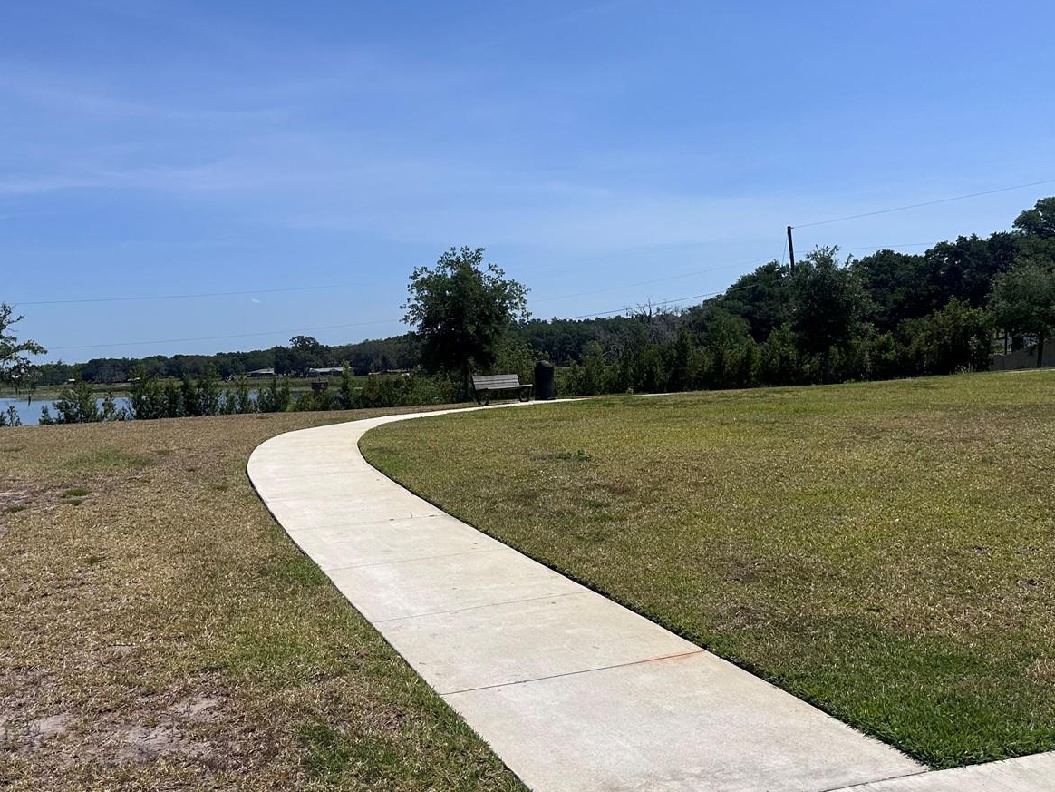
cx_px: 419
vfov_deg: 42.9
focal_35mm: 33
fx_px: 1006
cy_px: 345
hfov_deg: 54.9
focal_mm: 6.86
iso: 80
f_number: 1.78
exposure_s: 1/8929
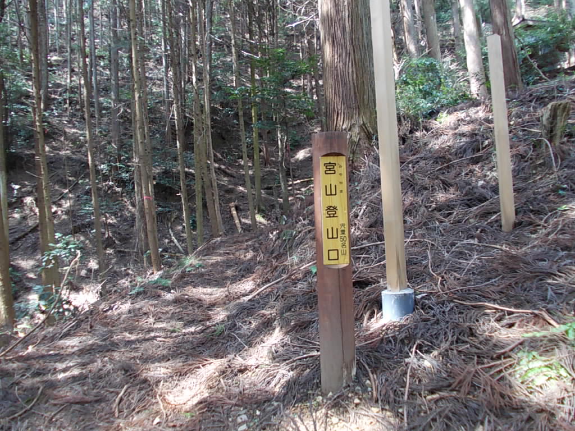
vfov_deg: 49.7
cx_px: 288
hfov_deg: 63.4
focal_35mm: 28
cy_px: 216
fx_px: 465
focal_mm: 4
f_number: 2.7
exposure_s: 1/25
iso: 100
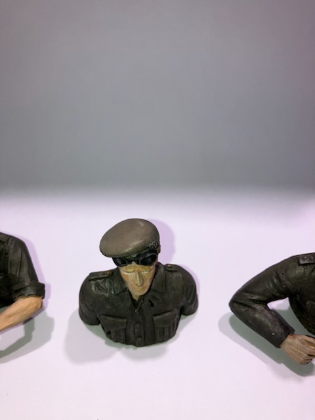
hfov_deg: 49.7
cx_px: 158
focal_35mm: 28
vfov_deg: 63.4
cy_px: 210
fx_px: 340
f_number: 1.8
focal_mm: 3.99
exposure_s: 1/47
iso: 40
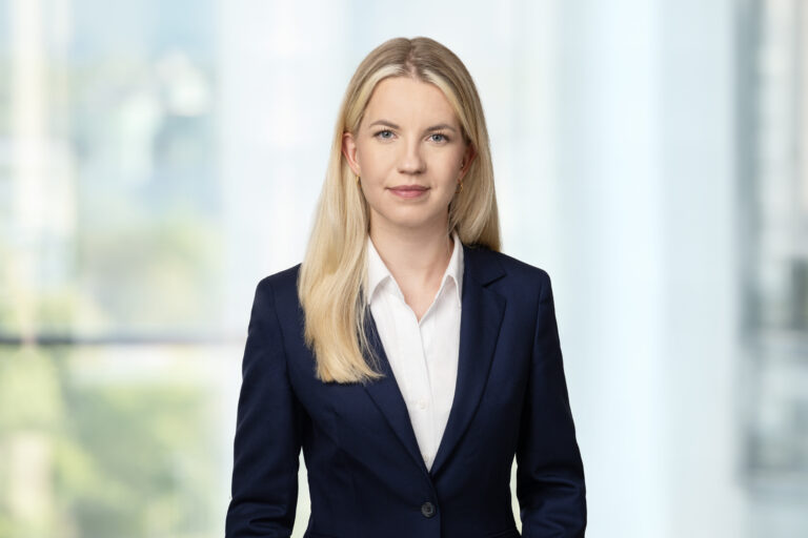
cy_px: 269
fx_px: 1840
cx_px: 404
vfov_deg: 16.7
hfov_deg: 24.8
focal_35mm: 82
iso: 320
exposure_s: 1/200
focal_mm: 82
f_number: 11
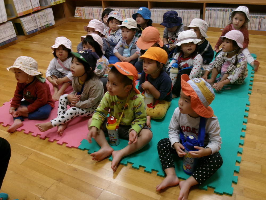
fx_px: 277
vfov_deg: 39.7
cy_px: 100
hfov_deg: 51.4
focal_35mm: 36
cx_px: 133
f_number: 4.5
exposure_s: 1/34
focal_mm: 6.4
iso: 127
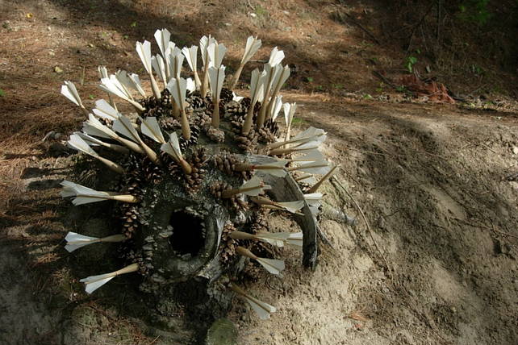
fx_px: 576
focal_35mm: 40
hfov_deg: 48.5
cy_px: 190
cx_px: 261
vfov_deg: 33.4
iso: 64
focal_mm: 7.8
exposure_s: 1/512
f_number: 2.8
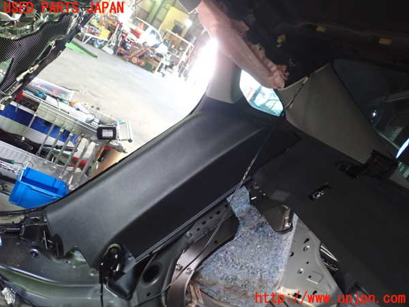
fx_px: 354
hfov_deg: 60.0
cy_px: 154
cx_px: 204
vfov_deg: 46.8
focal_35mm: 30
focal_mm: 5.5
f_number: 2.3
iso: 500
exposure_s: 1/30
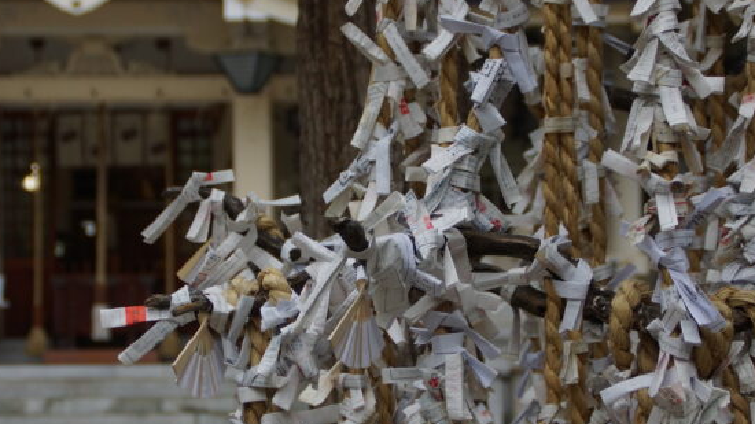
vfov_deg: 10.4
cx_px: 382
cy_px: 213
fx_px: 2342
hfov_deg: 18.3
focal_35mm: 117
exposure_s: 1/160
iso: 200
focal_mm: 40
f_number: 4.5
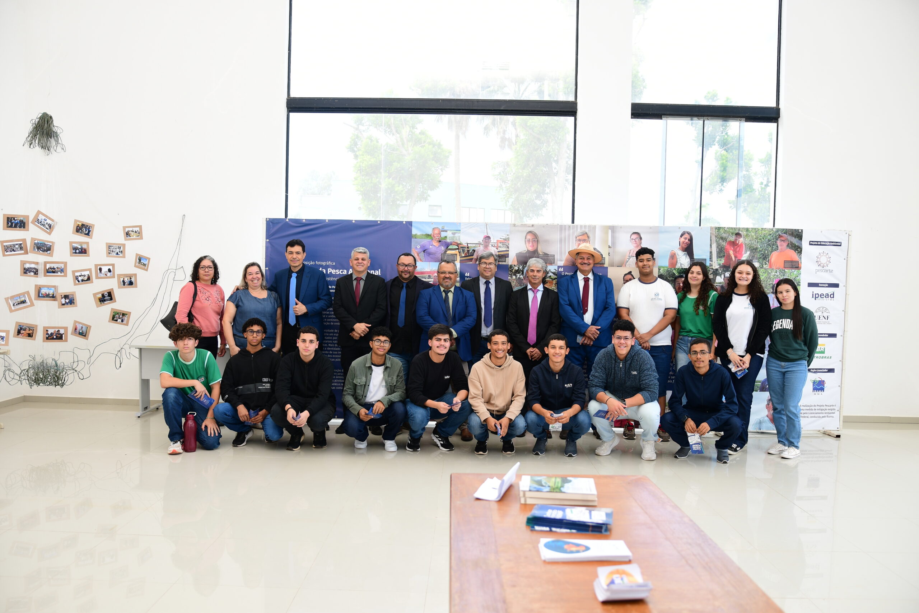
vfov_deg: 47.9
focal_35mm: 27
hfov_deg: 67.4
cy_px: 306
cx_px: 460
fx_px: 689
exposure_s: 1/160
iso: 100
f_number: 2
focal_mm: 18
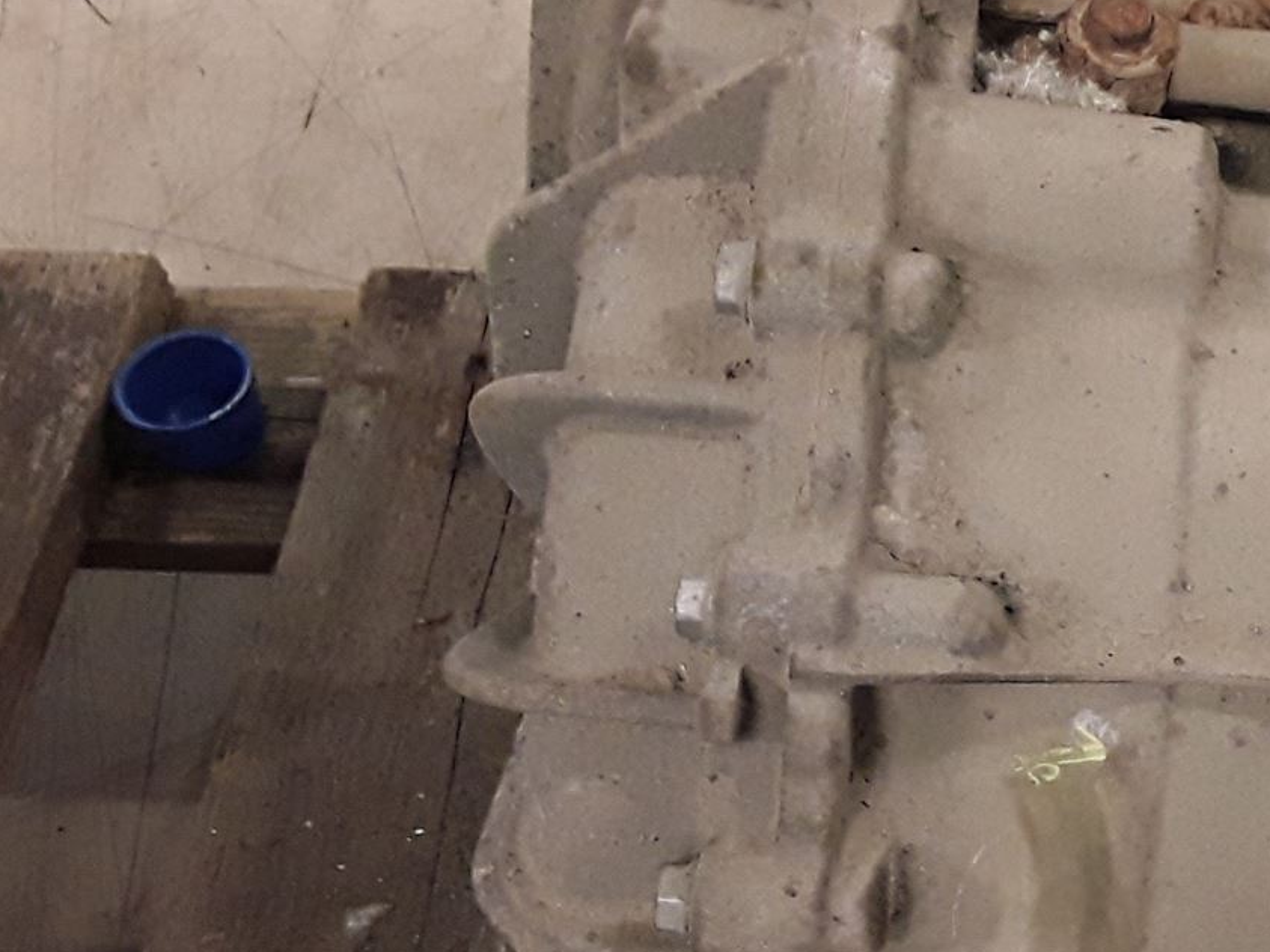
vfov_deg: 21.6
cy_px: 598
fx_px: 2494
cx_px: 1250
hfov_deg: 27.1
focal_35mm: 68
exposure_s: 1/50
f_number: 1.9
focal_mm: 2.91
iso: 160
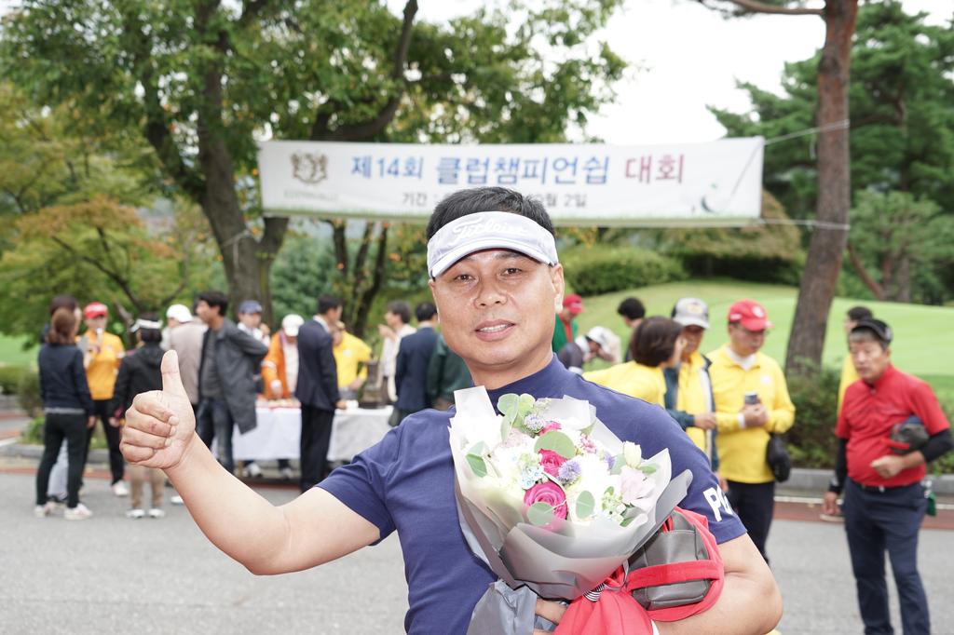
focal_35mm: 54
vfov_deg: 25.0
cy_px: 318
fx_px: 1430
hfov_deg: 36.9
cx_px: 477
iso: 160
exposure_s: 1/60
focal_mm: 54
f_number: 6.3
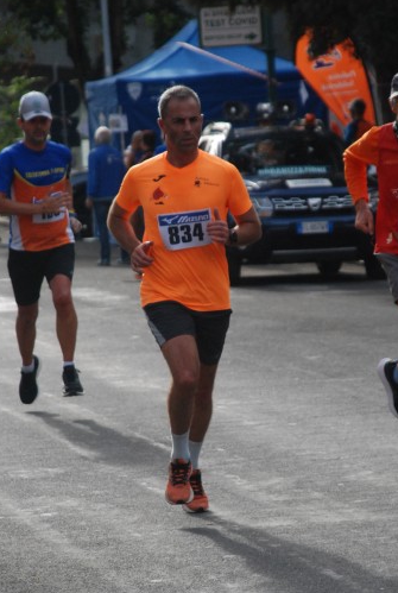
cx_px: 223
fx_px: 3723
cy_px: 334
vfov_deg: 9.1
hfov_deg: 6.1
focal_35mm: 226
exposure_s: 1/1250
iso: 1000
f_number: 5.6
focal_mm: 125
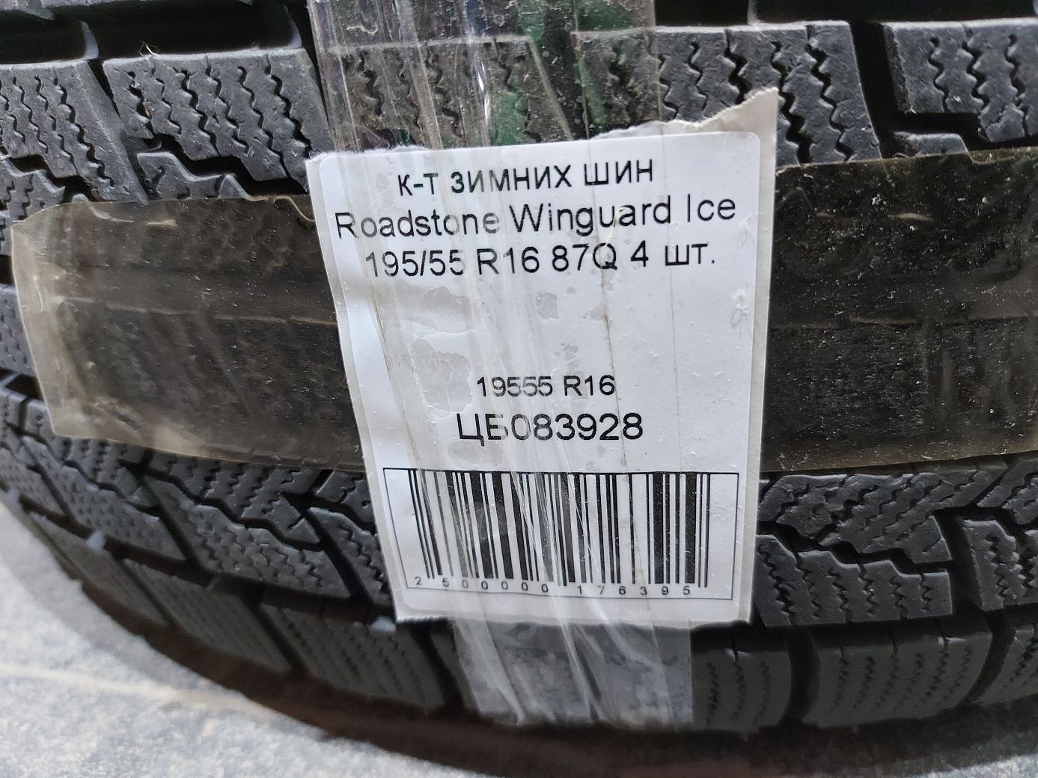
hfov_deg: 71.6
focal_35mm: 24
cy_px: 389
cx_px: 519
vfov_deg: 56.8
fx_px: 720
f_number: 1.8
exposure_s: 1/25
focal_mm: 5.23
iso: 500
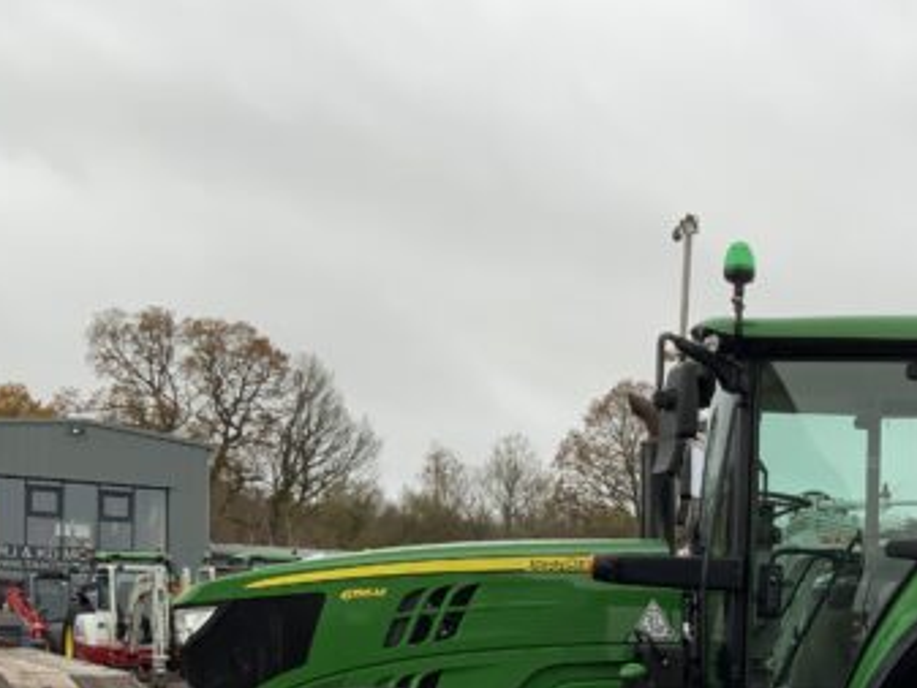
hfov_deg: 33.4
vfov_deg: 25.6
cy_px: 647
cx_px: 792
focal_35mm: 55
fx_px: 1458
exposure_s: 1/203
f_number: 1.8
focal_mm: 3
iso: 16
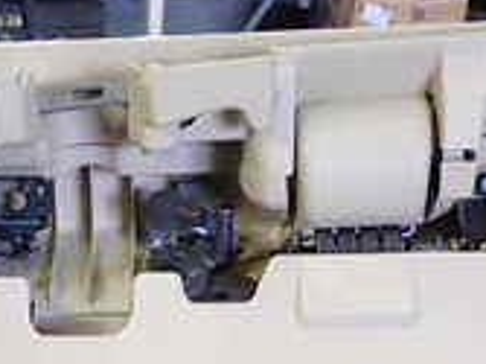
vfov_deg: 12.7
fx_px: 1515
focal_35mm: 108
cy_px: 606
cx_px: 17
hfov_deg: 17.8
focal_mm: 5.4
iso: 200
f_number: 2.3
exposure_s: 1/30
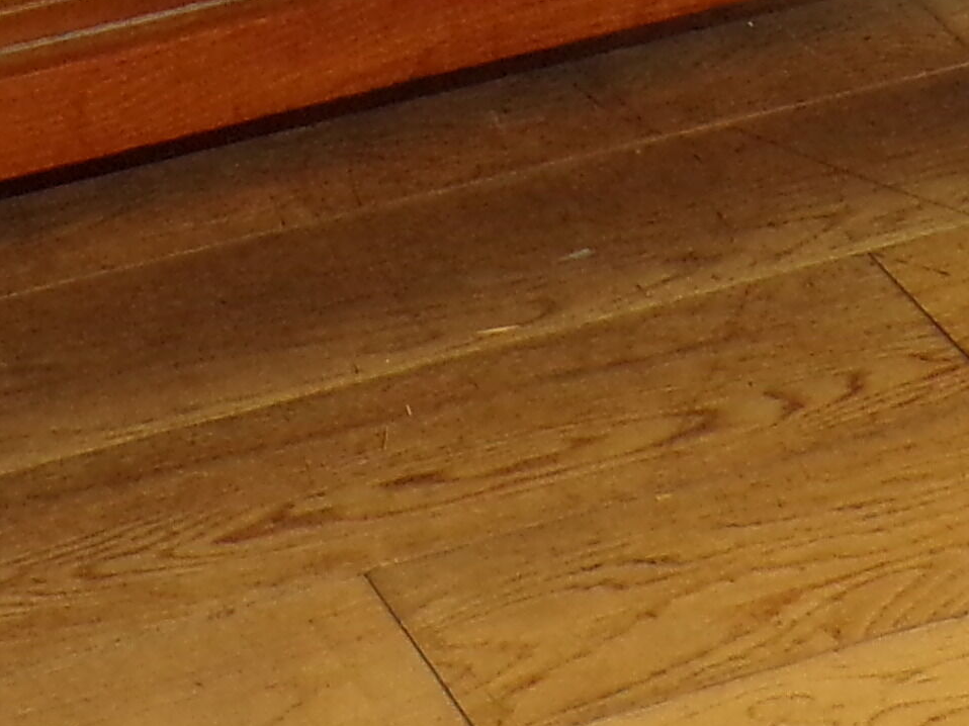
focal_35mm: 154
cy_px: -605
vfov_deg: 9.2
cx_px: 322
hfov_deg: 12.8
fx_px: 4310
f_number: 3.2
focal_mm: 5.8
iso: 200
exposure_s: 1/34
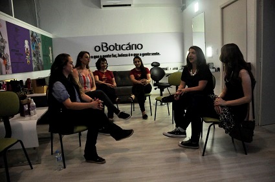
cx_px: 138
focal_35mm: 27
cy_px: 91
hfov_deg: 67.5
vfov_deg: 47.8
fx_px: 206
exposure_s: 1/320
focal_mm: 18
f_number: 3.5
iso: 3200
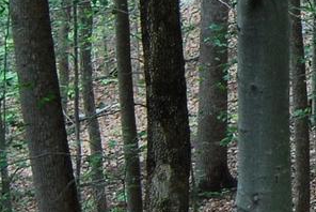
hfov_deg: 8.5
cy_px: -111
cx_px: 647
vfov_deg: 6.0
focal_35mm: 228
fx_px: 2003
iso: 360
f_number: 3.8
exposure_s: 1/60
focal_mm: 22
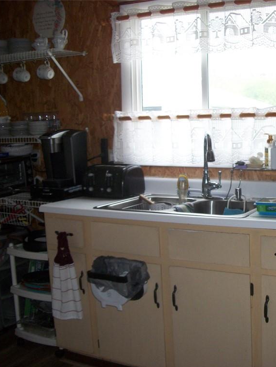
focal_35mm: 43
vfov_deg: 43.8
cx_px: 225
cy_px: 184
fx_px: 457
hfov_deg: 32.6
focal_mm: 5.7
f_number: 2.9
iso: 160
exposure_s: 1/60
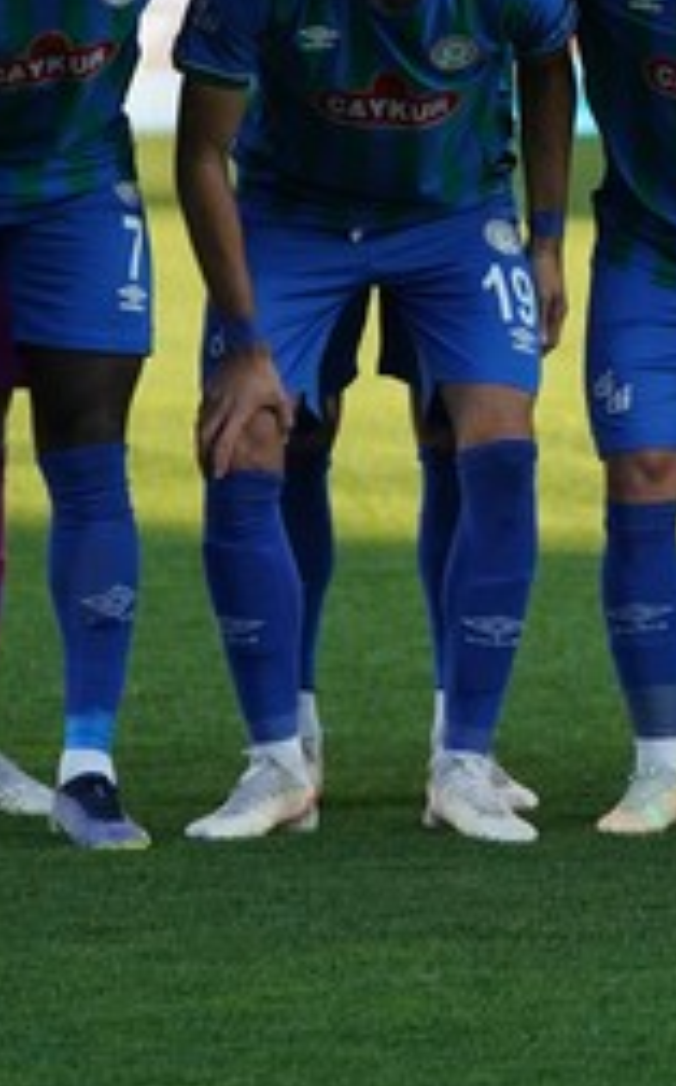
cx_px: 921
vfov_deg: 4.2
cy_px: 235
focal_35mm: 502
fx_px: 14831
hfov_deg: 2.6
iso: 2500
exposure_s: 1/2000
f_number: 5.6
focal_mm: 185
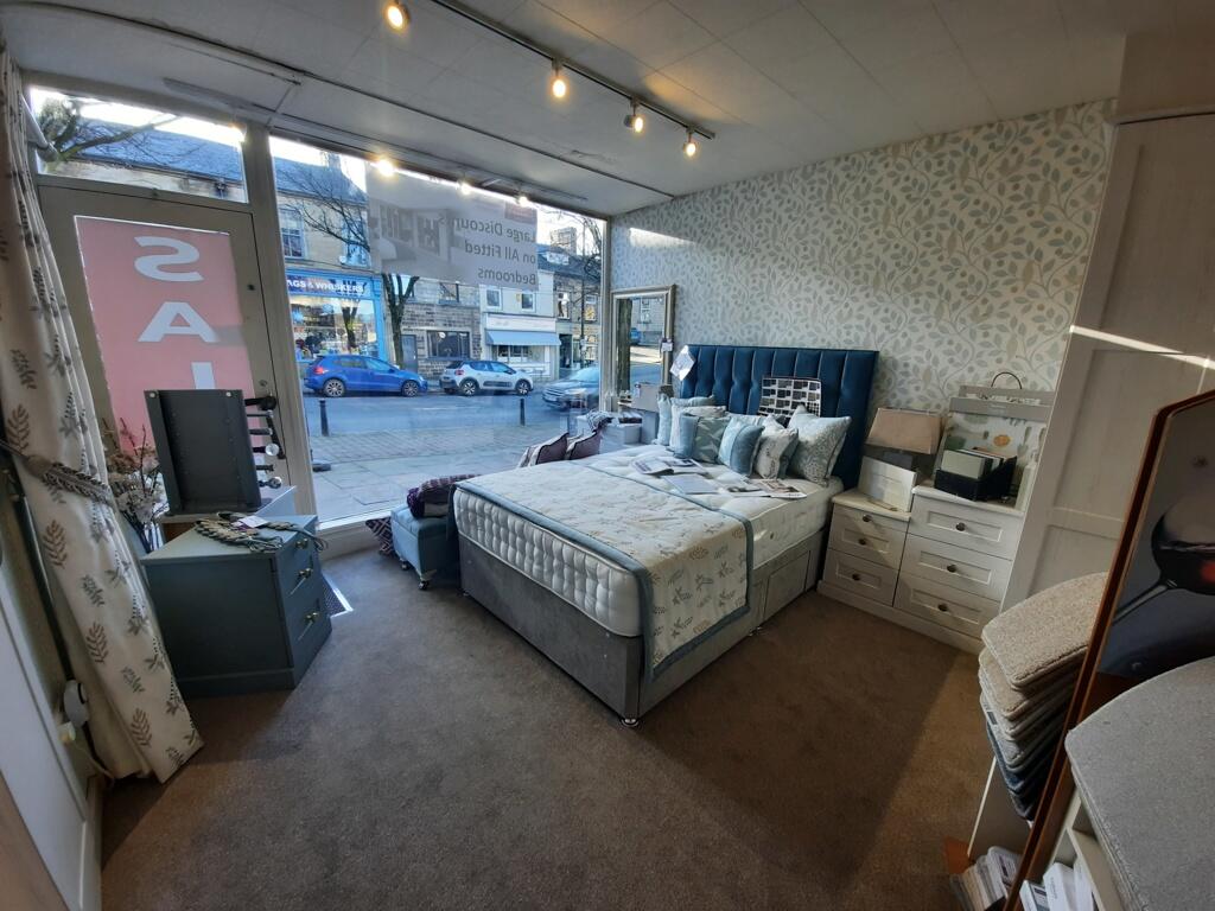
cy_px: 456
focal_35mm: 13
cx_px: 608
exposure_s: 1/50
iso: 50
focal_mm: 1.74
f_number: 2.2
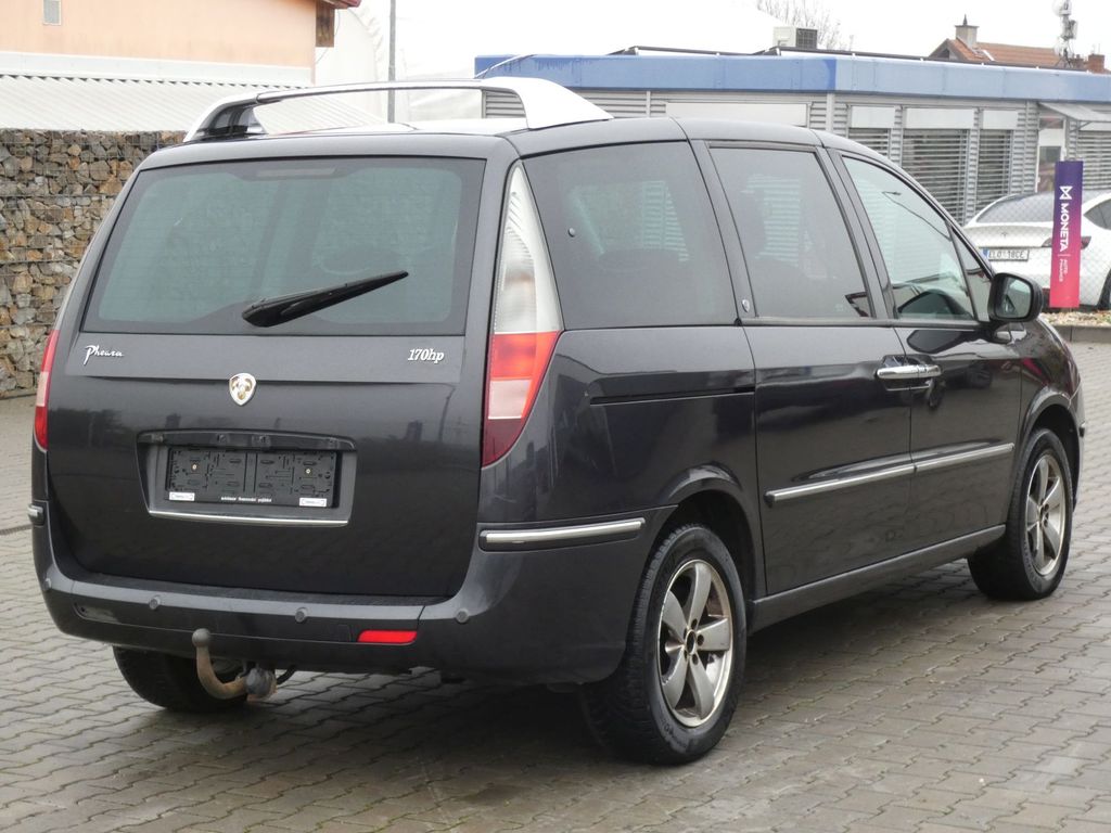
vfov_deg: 20.4
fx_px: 2311
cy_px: 416
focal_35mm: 72
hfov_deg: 27.0
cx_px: 556
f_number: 5.6
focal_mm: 12.9
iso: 400
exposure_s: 1/80
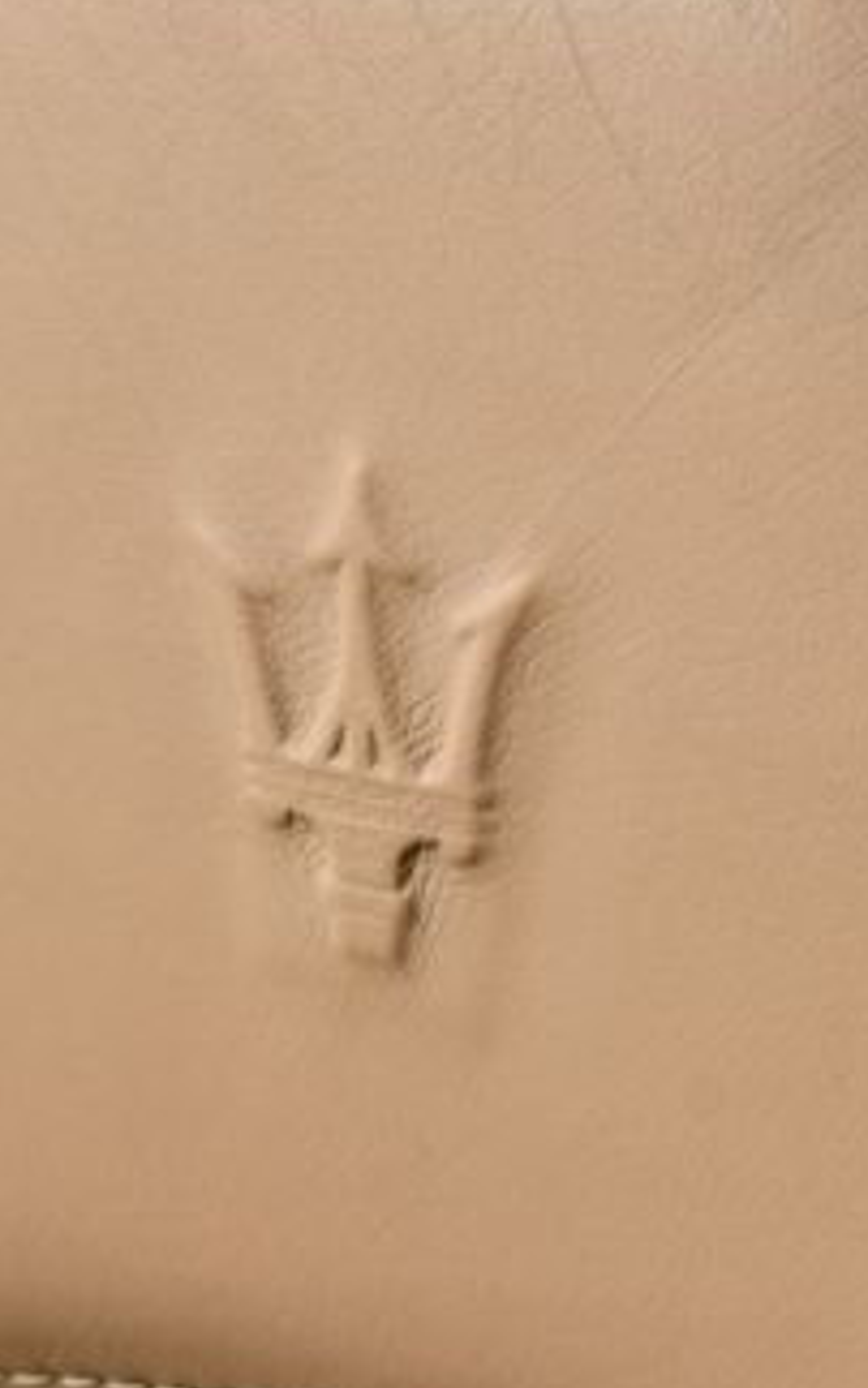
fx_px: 7037
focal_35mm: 186
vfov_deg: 11.3
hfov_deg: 7.1
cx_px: 271
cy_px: 619
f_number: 10
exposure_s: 1/400
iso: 100
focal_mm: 46
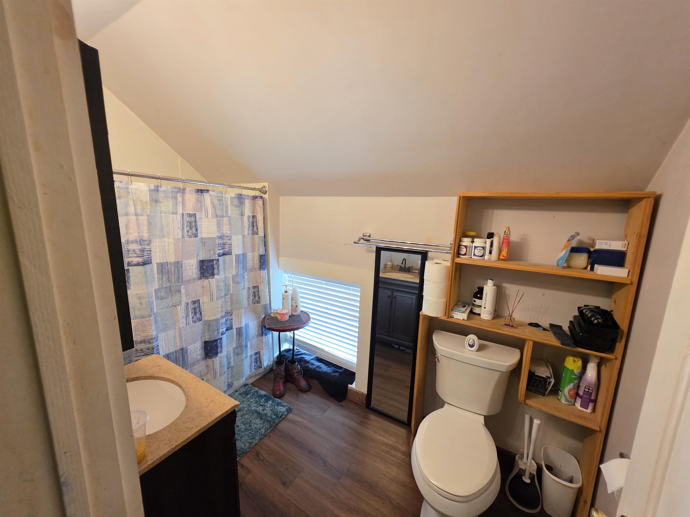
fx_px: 259
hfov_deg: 106.2
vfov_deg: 89.9
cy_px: 258
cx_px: 345
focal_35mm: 13
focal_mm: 2.2
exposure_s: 1/60
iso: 500
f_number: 1.9
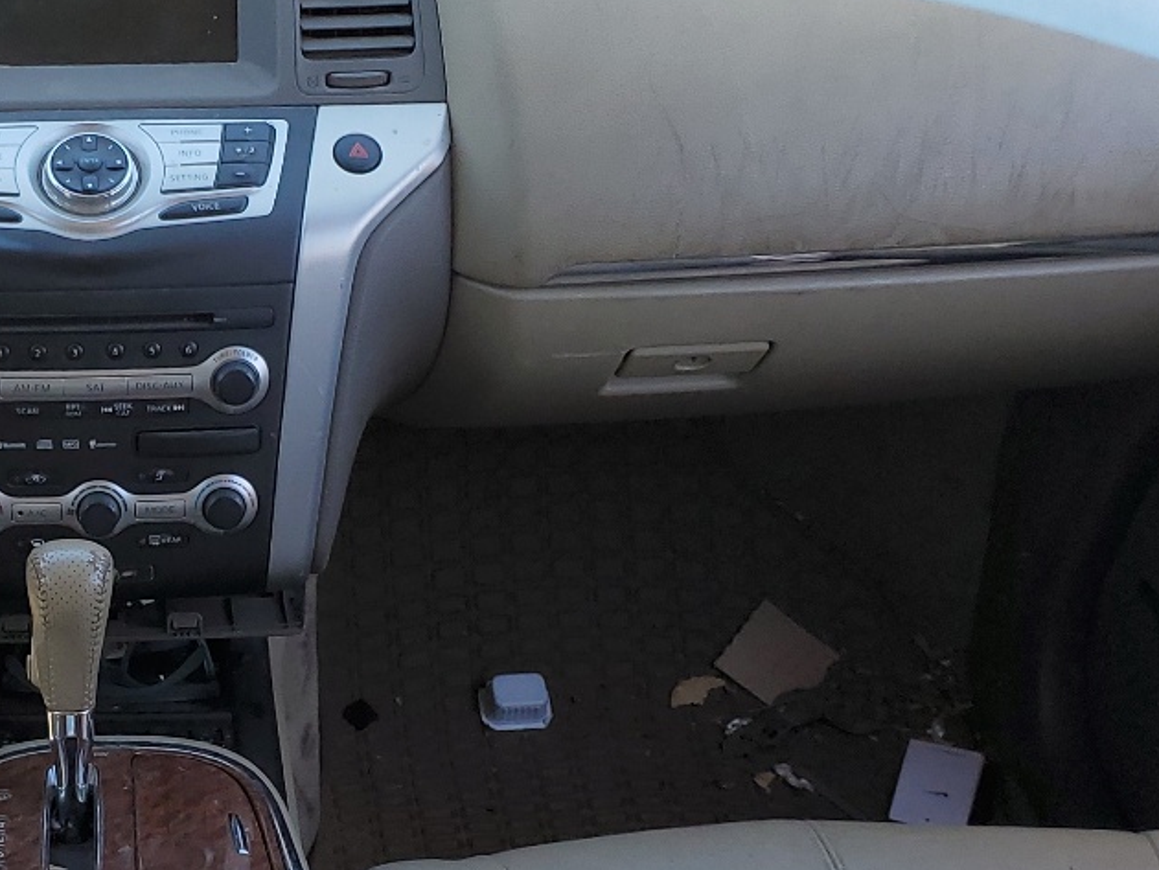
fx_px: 2211
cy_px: 627
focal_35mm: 66
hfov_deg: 28.4
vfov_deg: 22.1
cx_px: 156
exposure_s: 1/357
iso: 50
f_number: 1.5
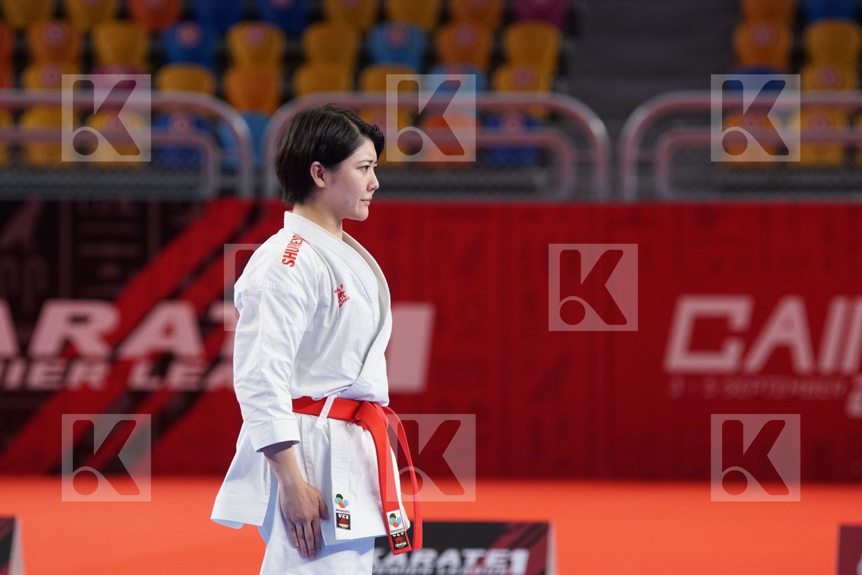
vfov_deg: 5.7
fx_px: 5746
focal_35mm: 240
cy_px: 288
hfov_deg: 8.6
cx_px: 431
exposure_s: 1/400
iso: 1000
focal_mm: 160
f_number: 3.2
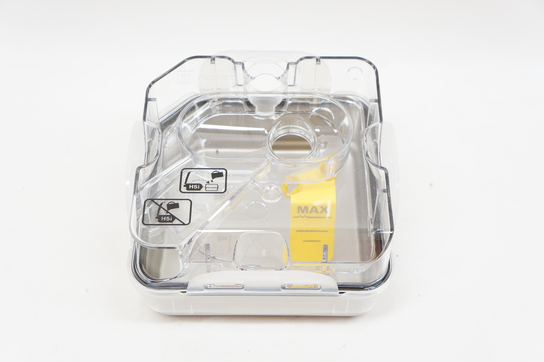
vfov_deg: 25.7
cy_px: 181
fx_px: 792
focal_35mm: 52
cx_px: 272
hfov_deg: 37.9
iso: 400
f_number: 7.1
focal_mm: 35
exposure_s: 1/30
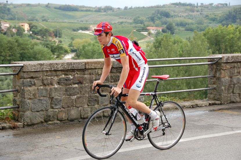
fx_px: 561
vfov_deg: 16.2
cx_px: 120
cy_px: 80
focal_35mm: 84
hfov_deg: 24.2
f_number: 5.6
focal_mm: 56
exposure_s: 1/500
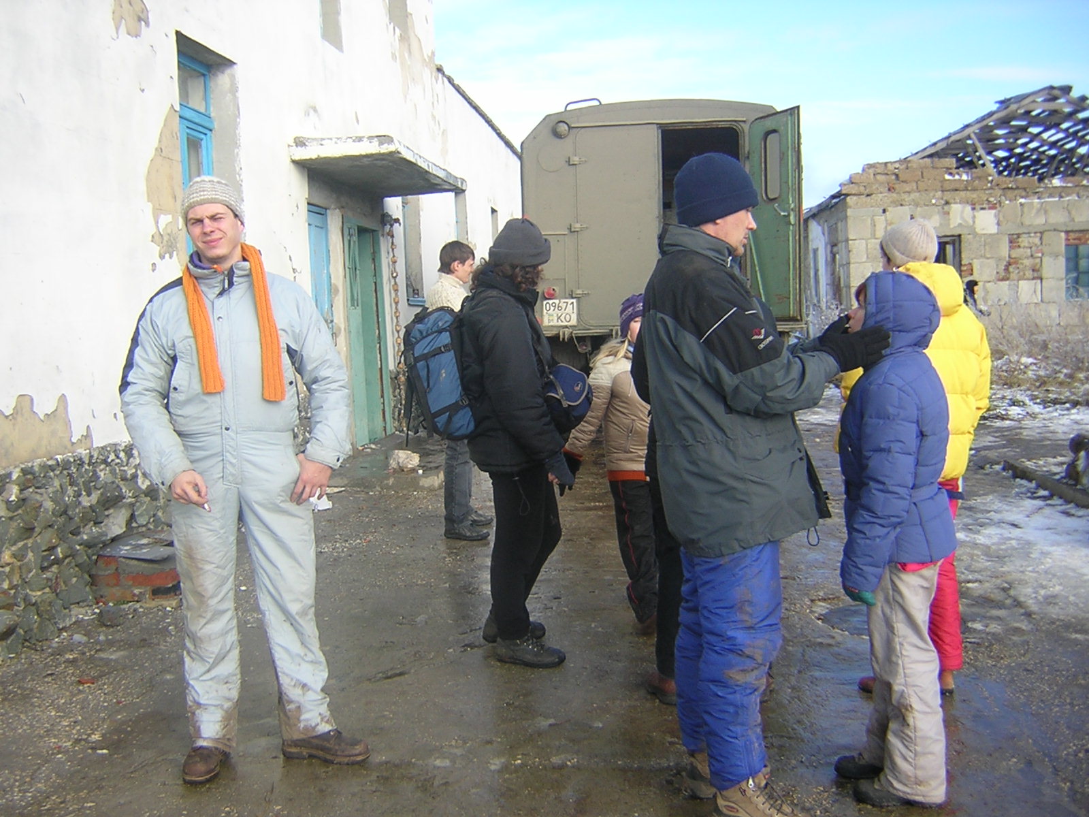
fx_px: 1133
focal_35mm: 36
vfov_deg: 39.7
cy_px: 408
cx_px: 544
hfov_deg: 51.4
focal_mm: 4.7
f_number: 2.6
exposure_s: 1/362
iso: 100
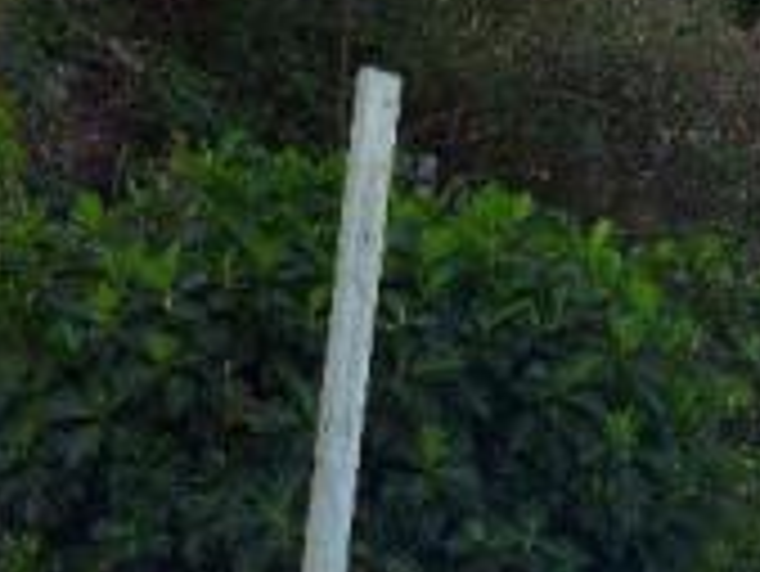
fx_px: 6591
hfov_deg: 6.3
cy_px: 770
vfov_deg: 4.9
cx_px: 1754
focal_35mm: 300
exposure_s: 1/200
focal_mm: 66
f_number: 7.1
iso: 200
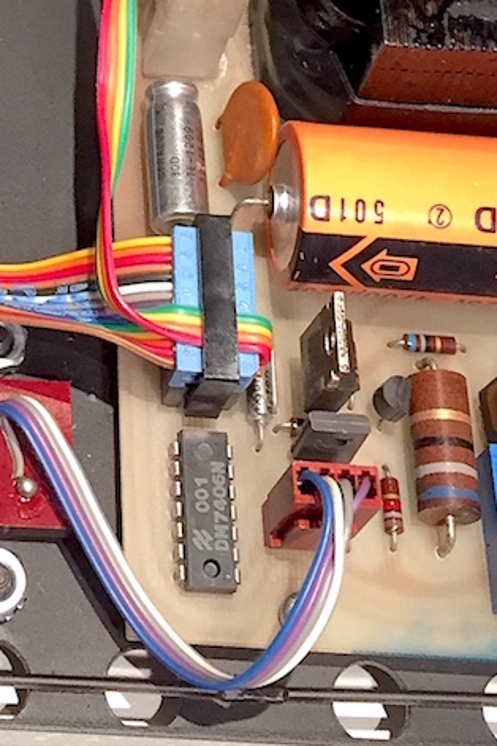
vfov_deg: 19.4
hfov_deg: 13.9
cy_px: -250
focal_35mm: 96
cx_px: -88
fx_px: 1988
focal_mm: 4.15
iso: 50
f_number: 2.2
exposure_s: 1/30
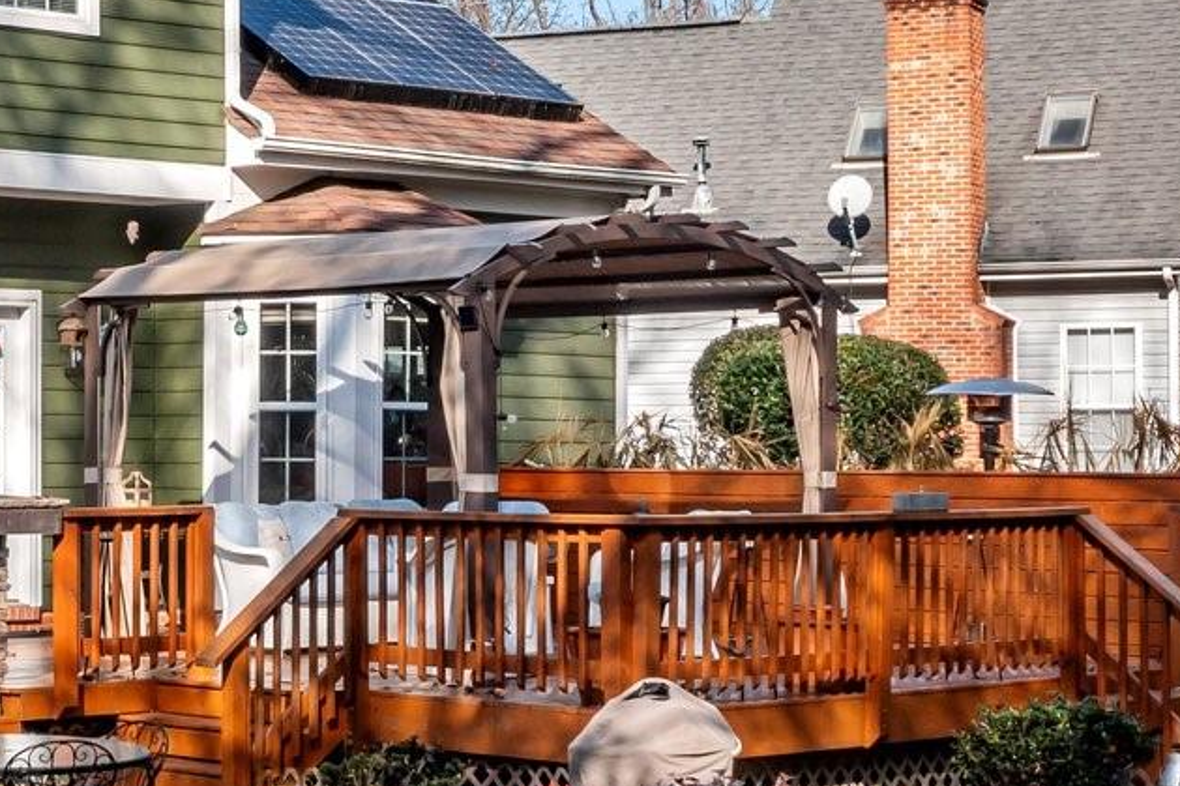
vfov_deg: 15.0
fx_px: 2983
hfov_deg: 21.5
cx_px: -21
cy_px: 354
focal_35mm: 91
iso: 100
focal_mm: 10.26
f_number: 5
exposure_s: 1/320
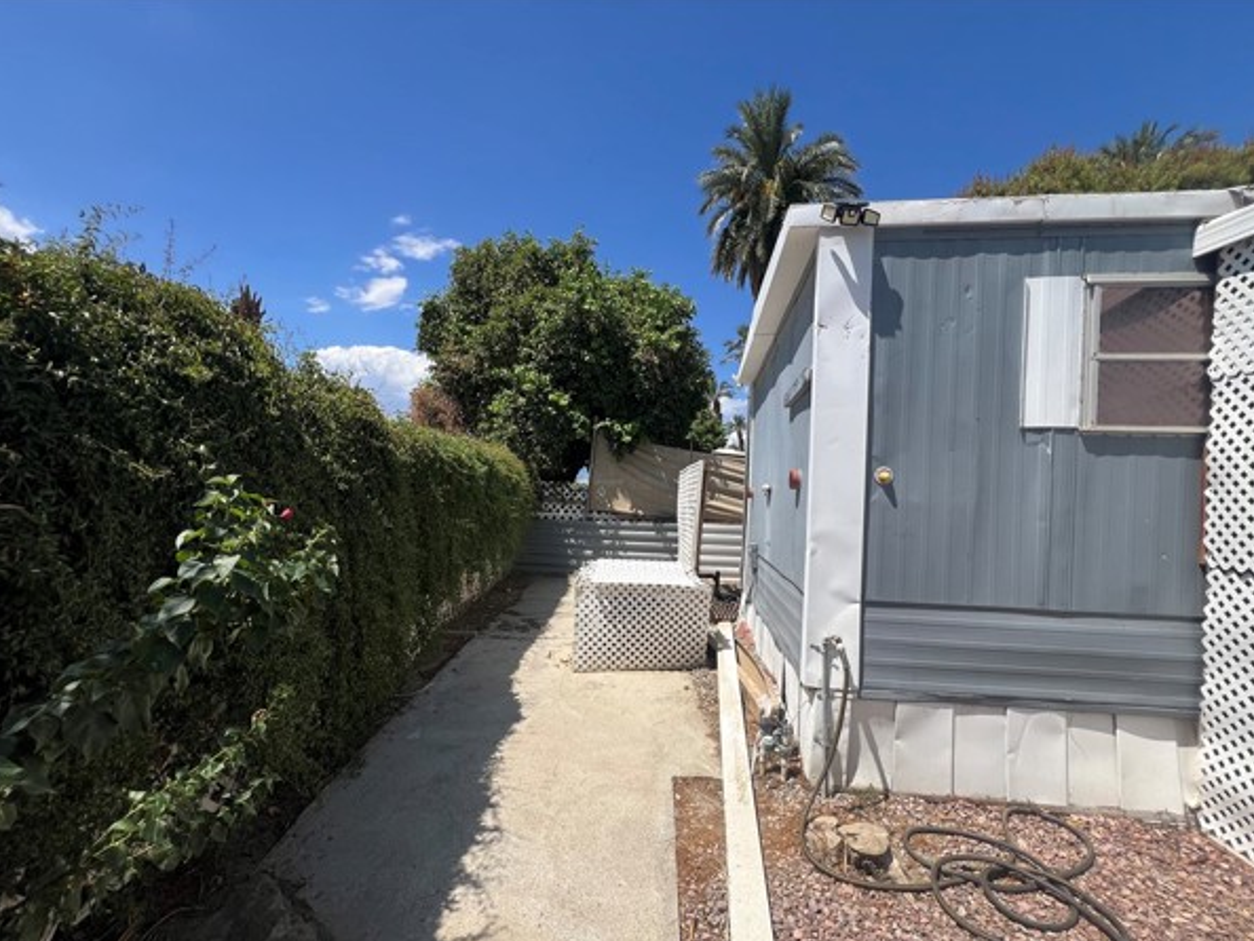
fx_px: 507
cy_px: 502
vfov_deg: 85.6
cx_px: 635
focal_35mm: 14
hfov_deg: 102.0
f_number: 1.8
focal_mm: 1.57
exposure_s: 1/1783
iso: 32
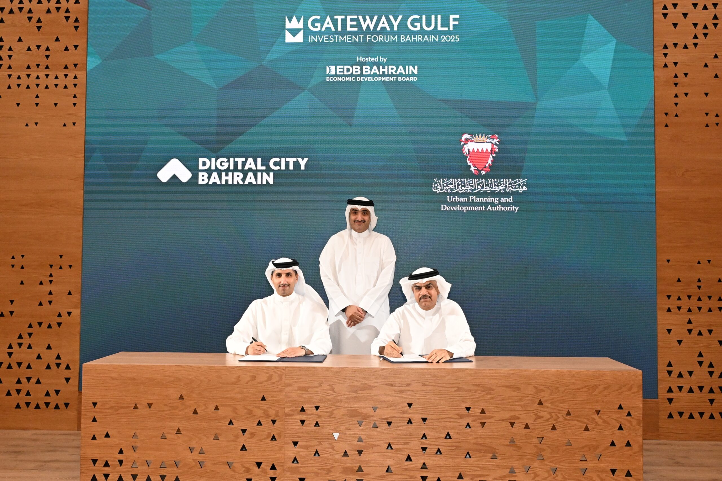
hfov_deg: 53.1
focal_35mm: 36
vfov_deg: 36.8
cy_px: 240
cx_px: 361
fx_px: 722
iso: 3200
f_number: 5.6
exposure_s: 1/200
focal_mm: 24
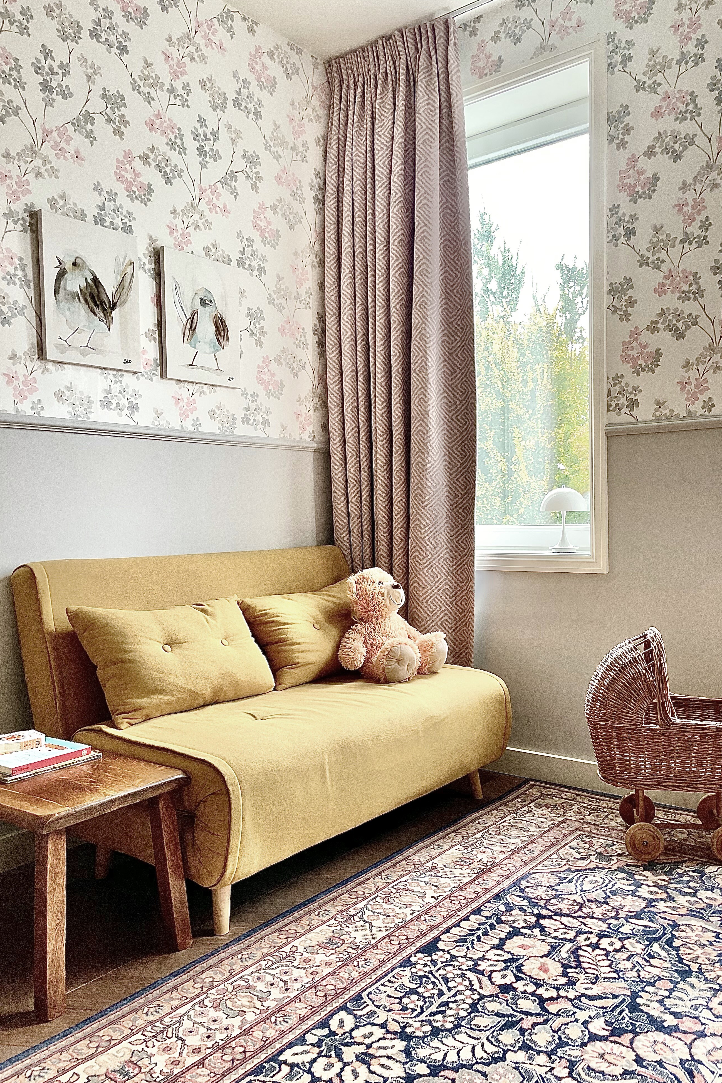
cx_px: 414
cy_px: 549
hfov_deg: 46.3
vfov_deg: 65.5
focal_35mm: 28
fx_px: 842
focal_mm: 4.2
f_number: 1.6
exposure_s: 1/121
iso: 100
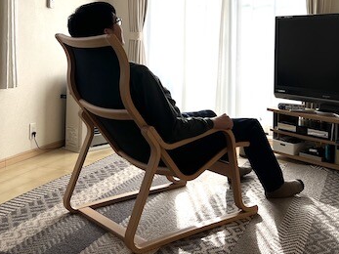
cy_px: 28
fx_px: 470
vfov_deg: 29.1
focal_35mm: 48
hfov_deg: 39.6
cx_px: 195
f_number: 1.5
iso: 50
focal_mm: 5.7
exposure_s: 1/853
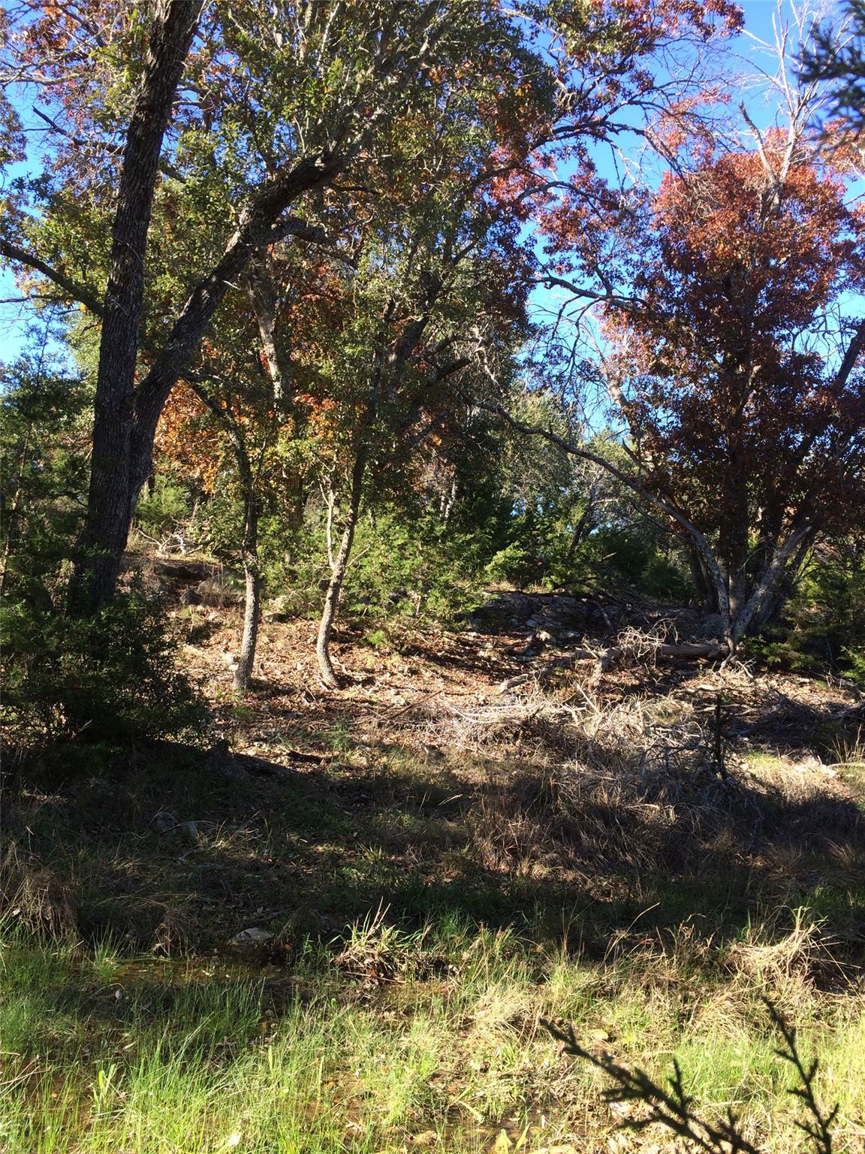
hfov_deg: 48.2
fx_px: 966
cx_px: 432
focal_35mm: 29
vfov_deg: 61.7
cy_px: 577
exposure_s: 1/351
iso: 32
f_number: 2.2
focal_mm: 4.15
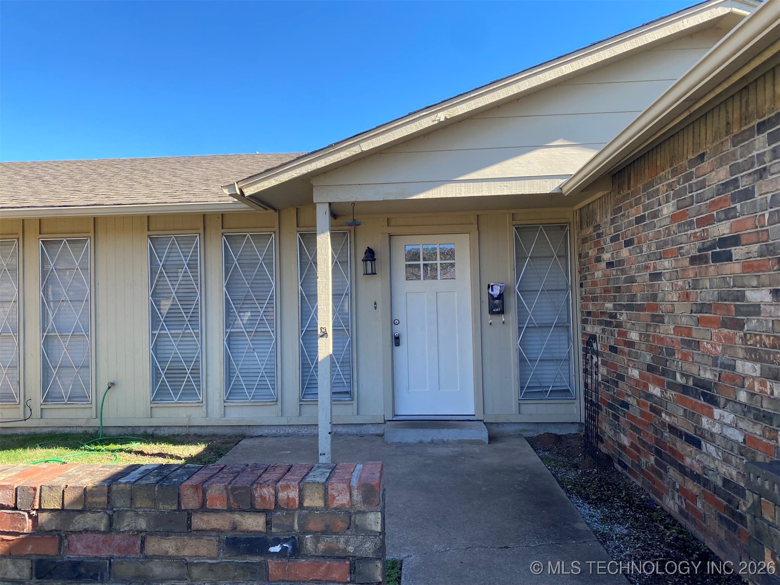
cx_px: 390
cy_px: 292
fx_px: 586
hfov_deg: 67.3
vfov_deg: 53.1
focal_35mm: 26
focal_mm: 4.25
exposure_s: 1/839
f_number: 1.8
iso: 32
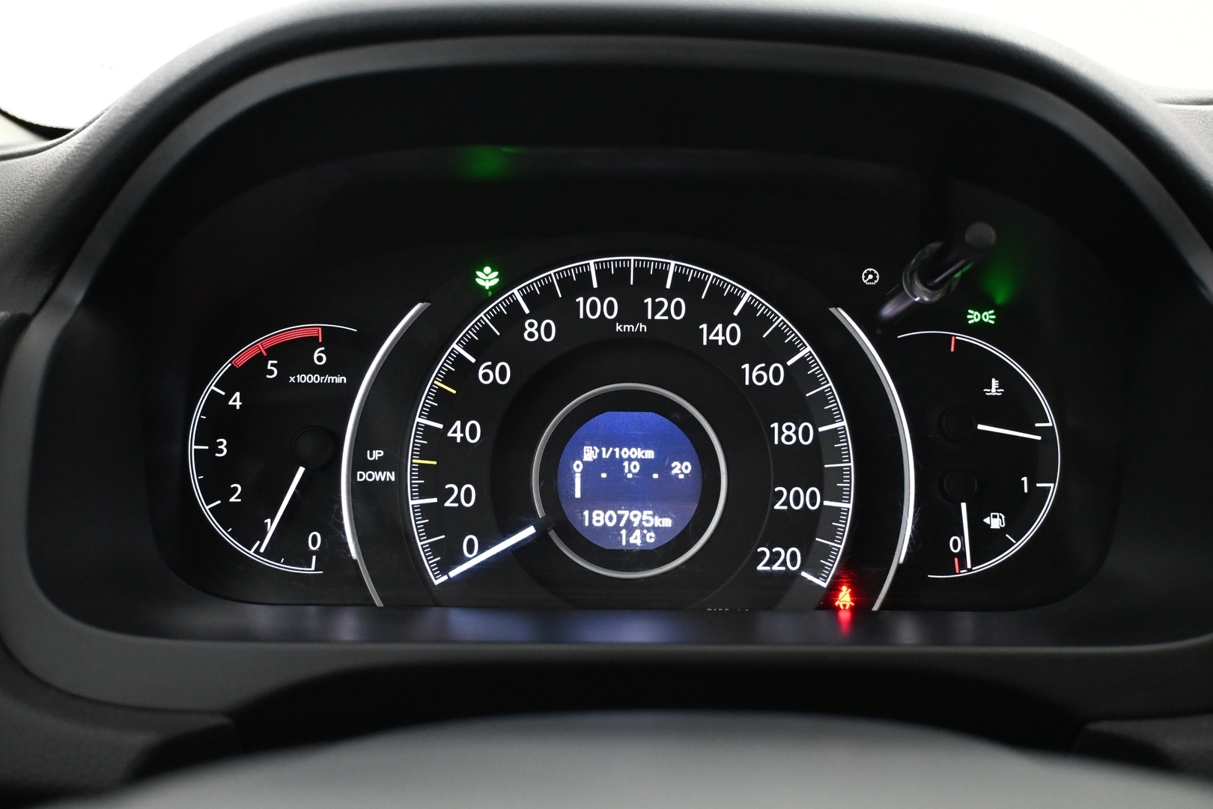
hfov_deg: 48.7
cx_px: 606
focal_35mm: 40
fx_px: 1339
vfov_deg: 33.6
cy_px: 404
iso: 4000
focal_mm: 26.5
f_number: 4.5
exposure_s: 1/40
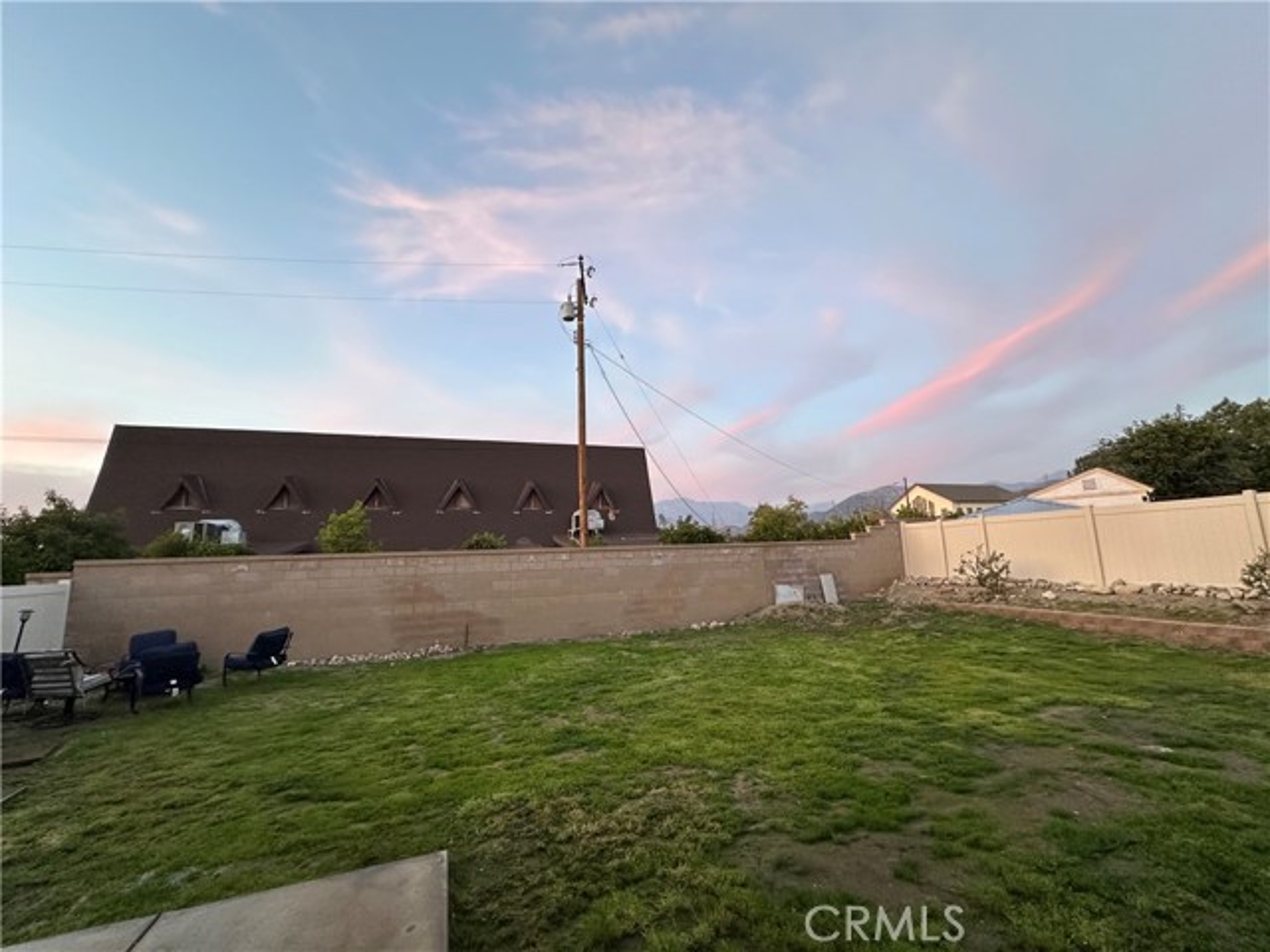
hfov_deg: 102.1
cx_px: 635
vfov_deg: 85.7
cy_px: 476
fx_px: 514
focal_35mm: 14
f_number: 2.2
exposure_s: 1/99
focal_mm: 2.22
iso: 200
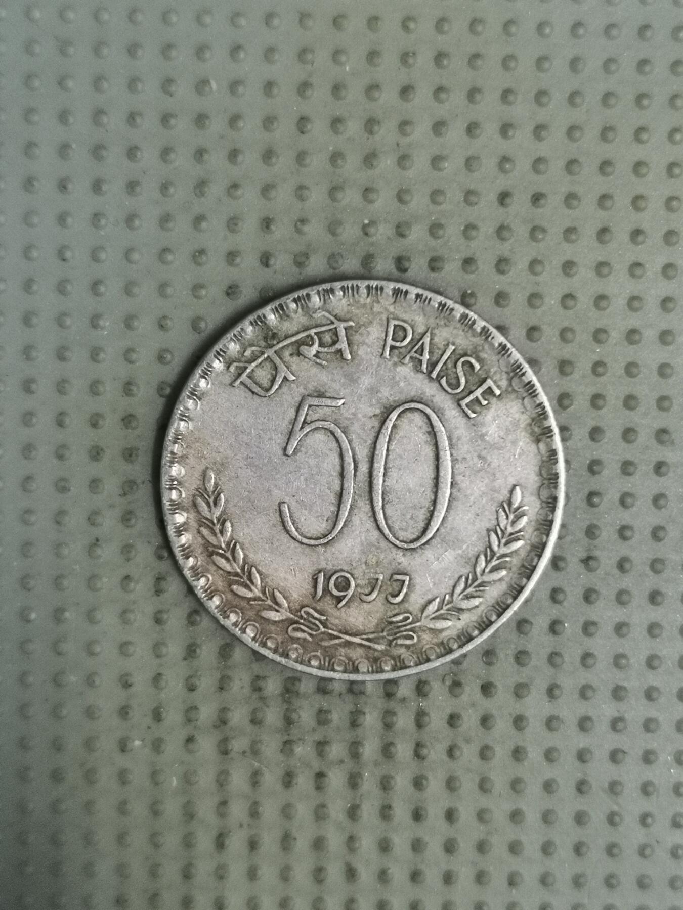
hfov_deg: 28.0
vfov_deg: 36.8
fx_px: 1368
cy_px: 455
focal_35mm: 52
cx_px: 342
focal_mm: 4.75
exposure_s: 1/25.7
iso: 400
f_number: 1.8
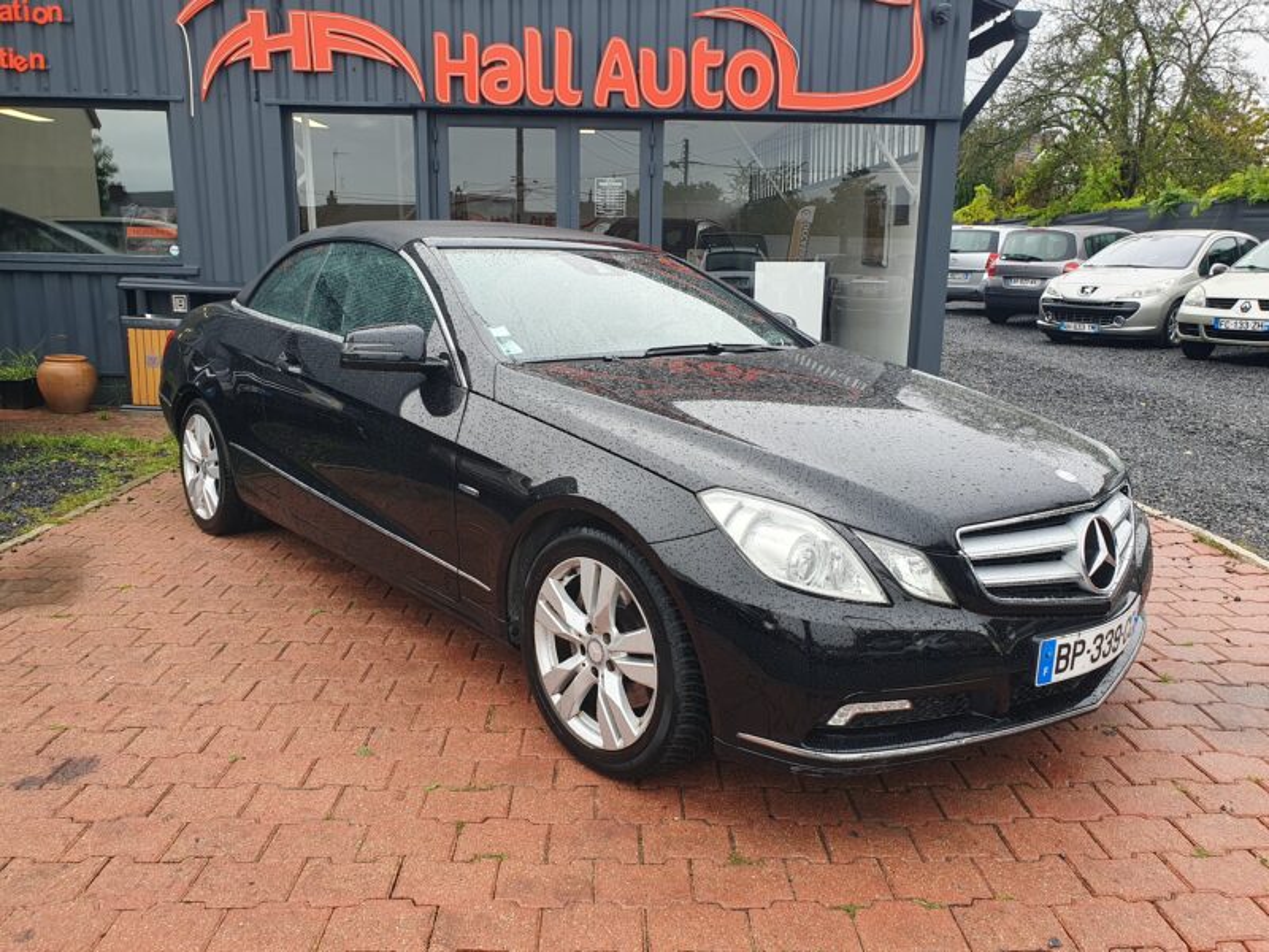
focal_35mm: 26
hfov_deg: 67.3
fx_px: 953
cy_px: 476
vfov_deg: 53.1
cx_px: 634
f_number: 2.4
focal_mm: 4.32
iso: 50
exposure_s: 1/130
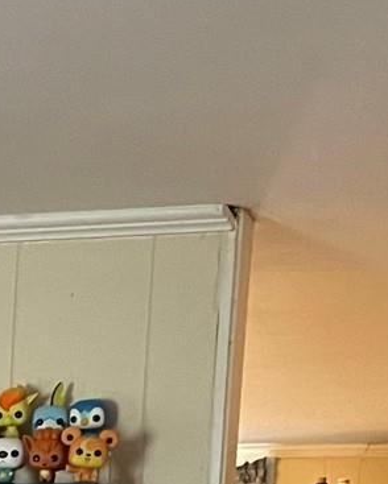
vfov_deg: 13.0
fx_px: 1951
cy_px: 831
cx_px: -585
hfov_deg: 9.8
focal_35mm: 136
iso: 500
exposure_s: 1/42
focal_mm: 5.1
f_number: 1.6
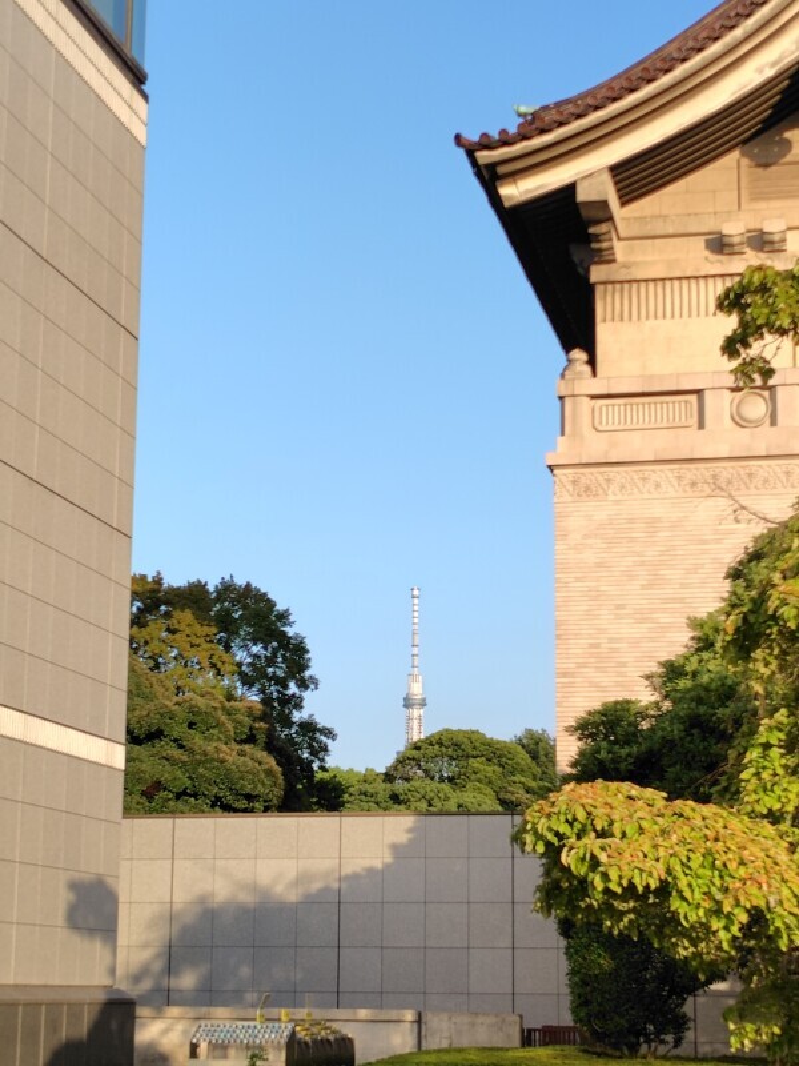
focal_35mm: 23
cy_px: 533
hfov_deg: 58.9
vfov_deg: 73.9
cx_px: 400
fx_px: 708
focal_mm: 5.6
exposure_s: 1/684
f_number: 1.9
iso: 50
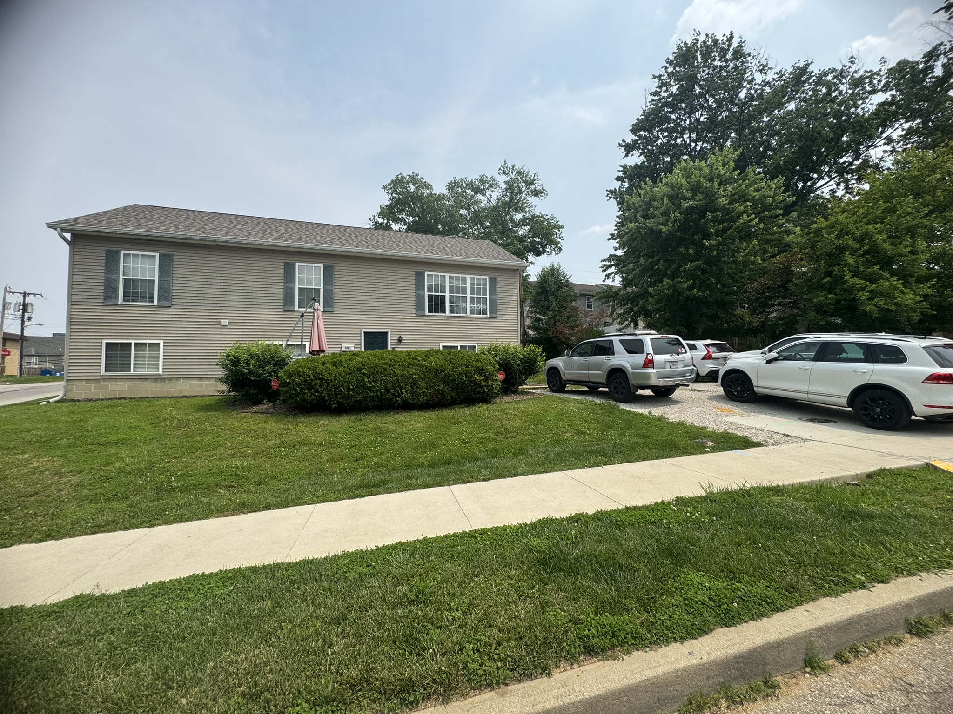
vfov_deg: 85.7
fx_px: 385
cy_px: 357
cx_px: 476
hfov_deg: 102.1
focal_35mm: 14
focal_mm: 2.22
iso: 50
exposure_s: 1/1672
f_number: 2.2
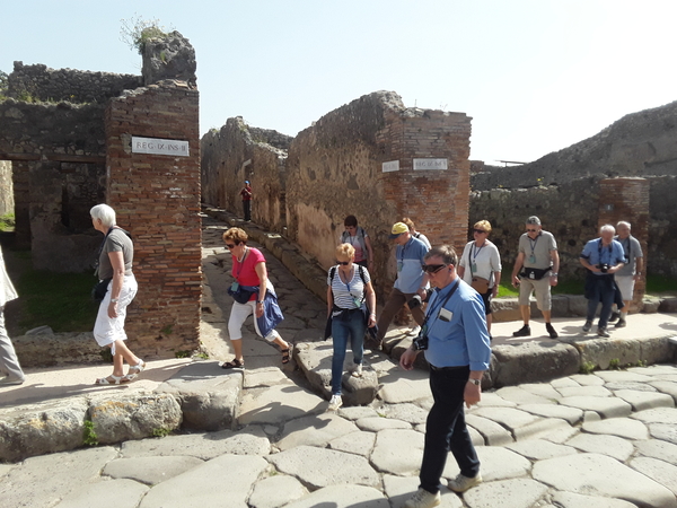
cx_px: 338
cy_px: 254
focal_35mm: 27
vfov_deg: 51.4
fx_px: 528
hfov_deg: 65.3
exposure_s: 1/1157
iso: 40
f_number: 1.9
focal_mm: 2.91
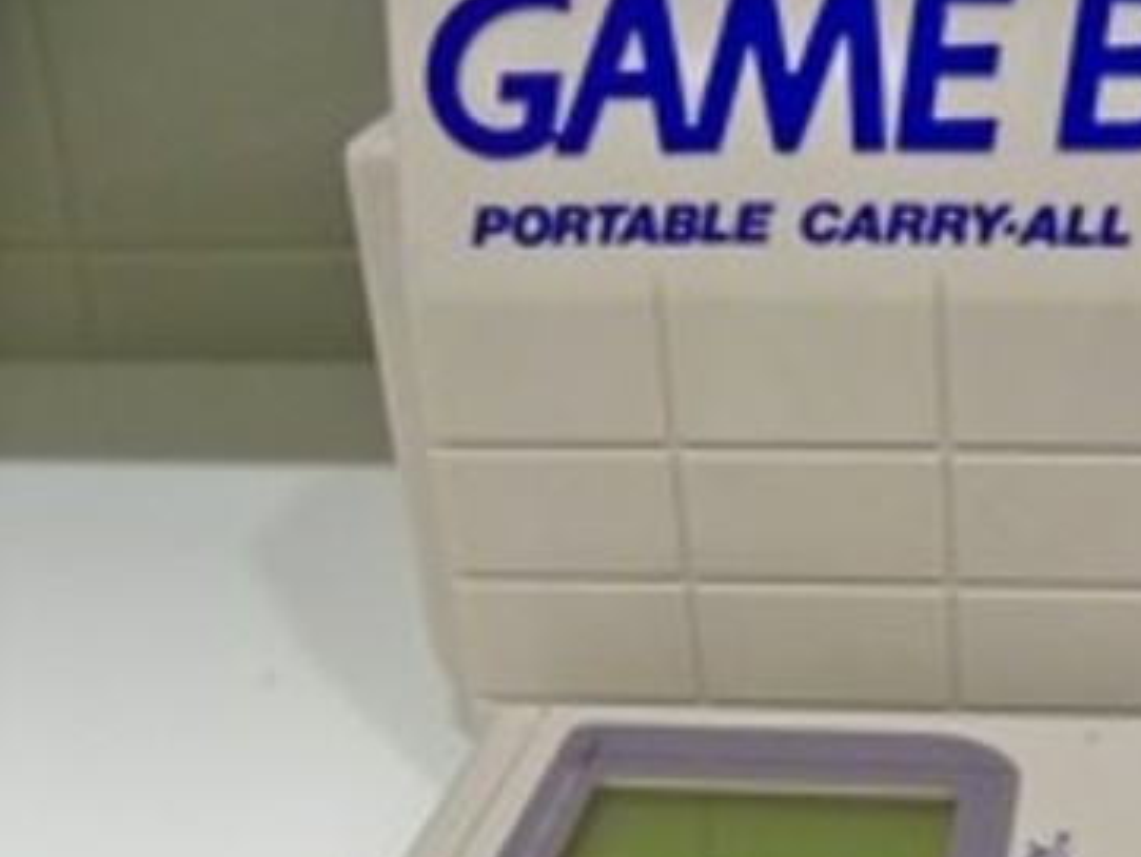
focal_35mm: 62
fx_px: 2044
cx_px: 1008
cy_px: 648
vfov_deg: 23.4
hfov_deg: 30.0
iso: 400
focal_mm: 6.2
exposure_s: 1/25
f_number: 3.5
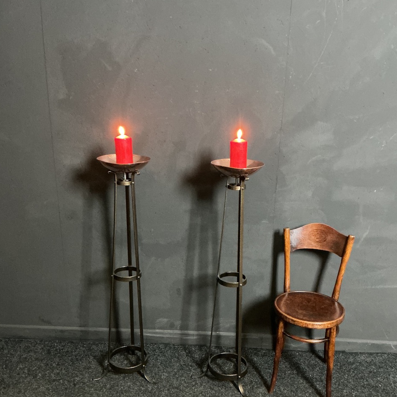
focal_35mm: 35
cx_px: 198
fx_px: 454
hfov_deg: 47.2
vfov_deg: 46.8
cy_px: 245
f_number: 1.8
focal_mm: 3
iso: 500
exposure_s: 1/20
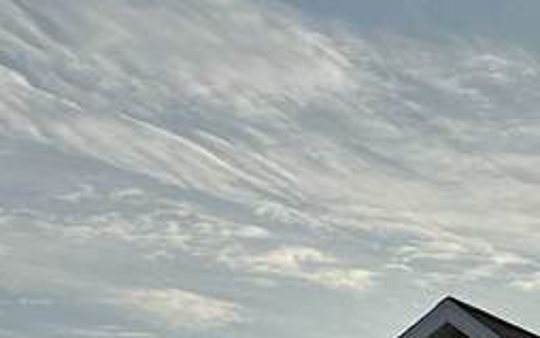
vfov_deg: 9.1
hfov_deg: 13.3
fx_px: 2047
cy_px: 561
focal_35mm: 139
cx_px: 1016
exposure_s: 1/5319
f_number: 1.5
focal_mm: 5.7
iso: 50
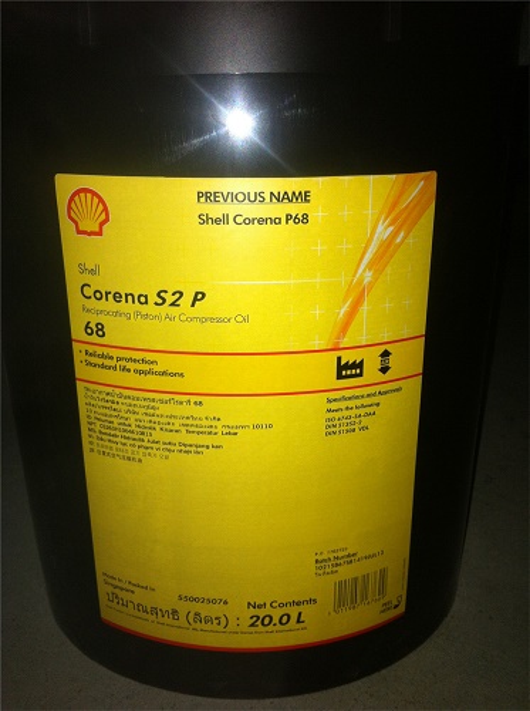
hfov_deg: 40.6
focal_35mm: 35
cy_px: 356
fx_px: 717
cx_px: 265
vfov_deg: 52.7
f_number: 2.8
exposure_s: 1/43
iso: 80
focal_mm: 3.85
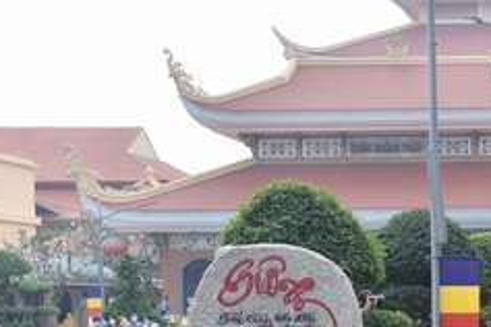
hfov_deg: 19.5
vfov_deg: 14.0
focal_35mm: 96
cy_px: 346
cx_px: 644
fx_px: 1309
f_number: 5
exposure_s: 1/320
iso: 100
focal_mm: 35
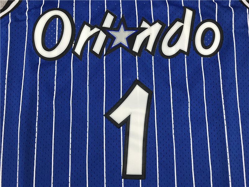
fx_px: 201
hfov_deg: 63.4
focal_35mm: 28
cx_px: 124
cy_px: 94
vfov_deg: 49.7
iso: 25
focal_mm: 3.99
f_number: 1.8
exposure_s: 1/33
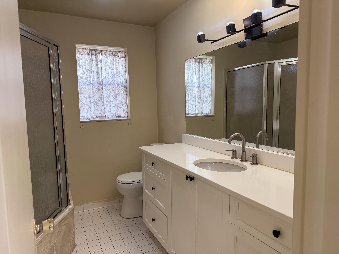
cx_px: 170
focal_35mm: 24
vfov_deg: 56.8
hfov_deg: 71.6
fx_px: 235
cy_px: 127
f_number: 1.78
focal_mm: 6.76
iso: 125
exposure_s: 1/120
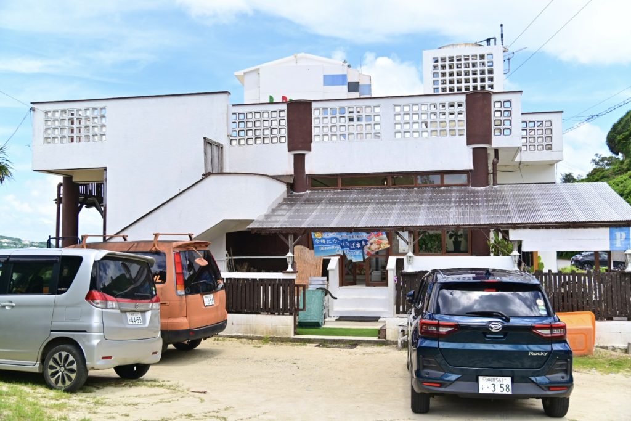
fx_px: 666
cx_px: 316
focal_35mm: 38
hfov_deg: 50.7
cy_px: 210
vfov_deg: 35.1
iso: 100
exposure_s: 1/640
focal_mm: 38
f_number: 4
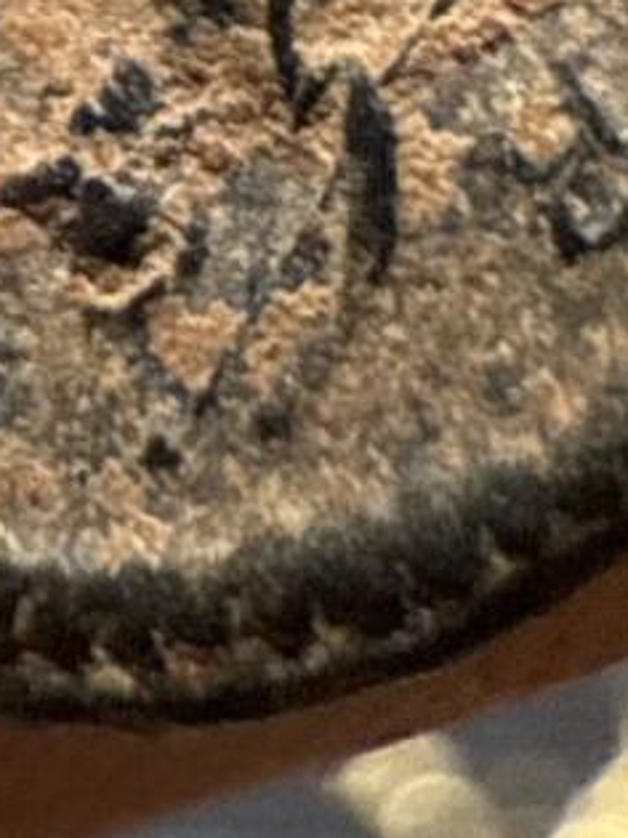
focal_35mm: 137
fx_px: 3316
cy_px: -271
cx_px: 141
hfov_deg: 10.8
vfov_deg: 13.8
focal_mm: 2.22
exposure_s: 1/99
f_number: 2.2
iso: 400
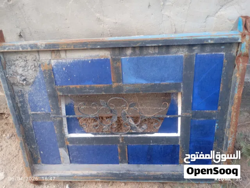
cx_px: 125
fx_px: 202
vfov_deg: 49.7
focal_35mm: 28
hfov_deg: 63.4
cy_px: 94
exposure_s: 1/50
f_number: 1.8
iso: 112
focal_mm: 4.27
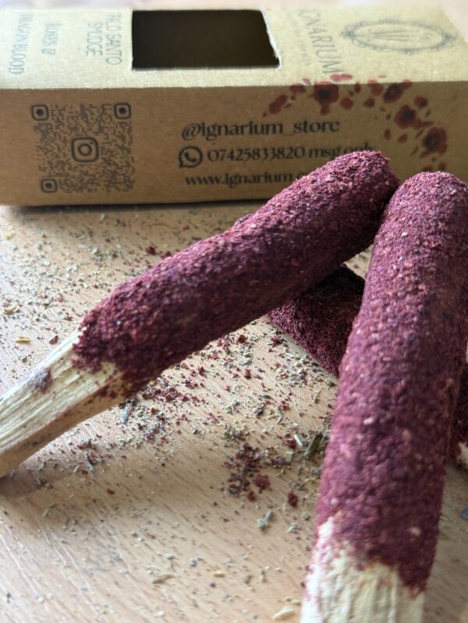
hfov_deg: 30.3
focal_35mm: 48
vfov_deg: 39.7
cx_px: 234
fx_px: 865
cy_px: 312
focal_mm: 6.76
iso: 160
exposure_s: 1/50
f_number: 1.78
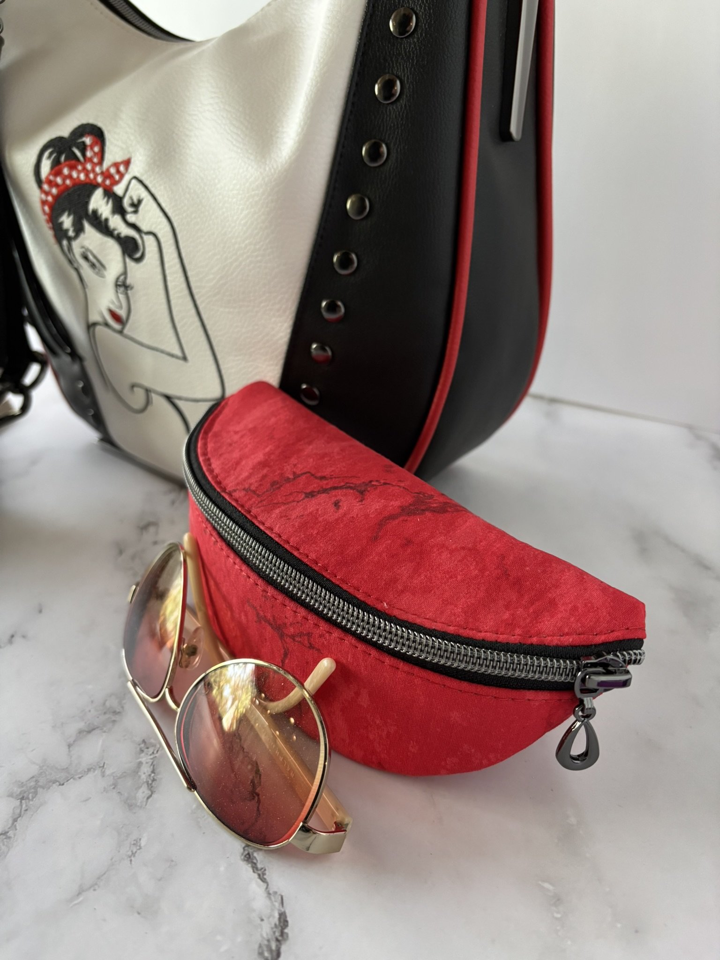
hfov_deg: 53.1
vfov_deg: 67.3
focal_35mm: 26
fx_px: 721
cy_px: 480
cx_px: 360
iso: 250
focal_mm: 5.96
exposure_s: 1/60
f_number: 1.6
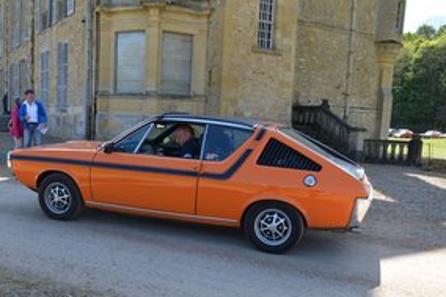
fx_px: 470
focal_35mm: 38
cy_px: 190
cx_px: 159
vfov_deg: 34.8
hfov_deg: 50.1
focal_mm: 18
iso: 200
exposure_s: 1/200
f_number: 7.1
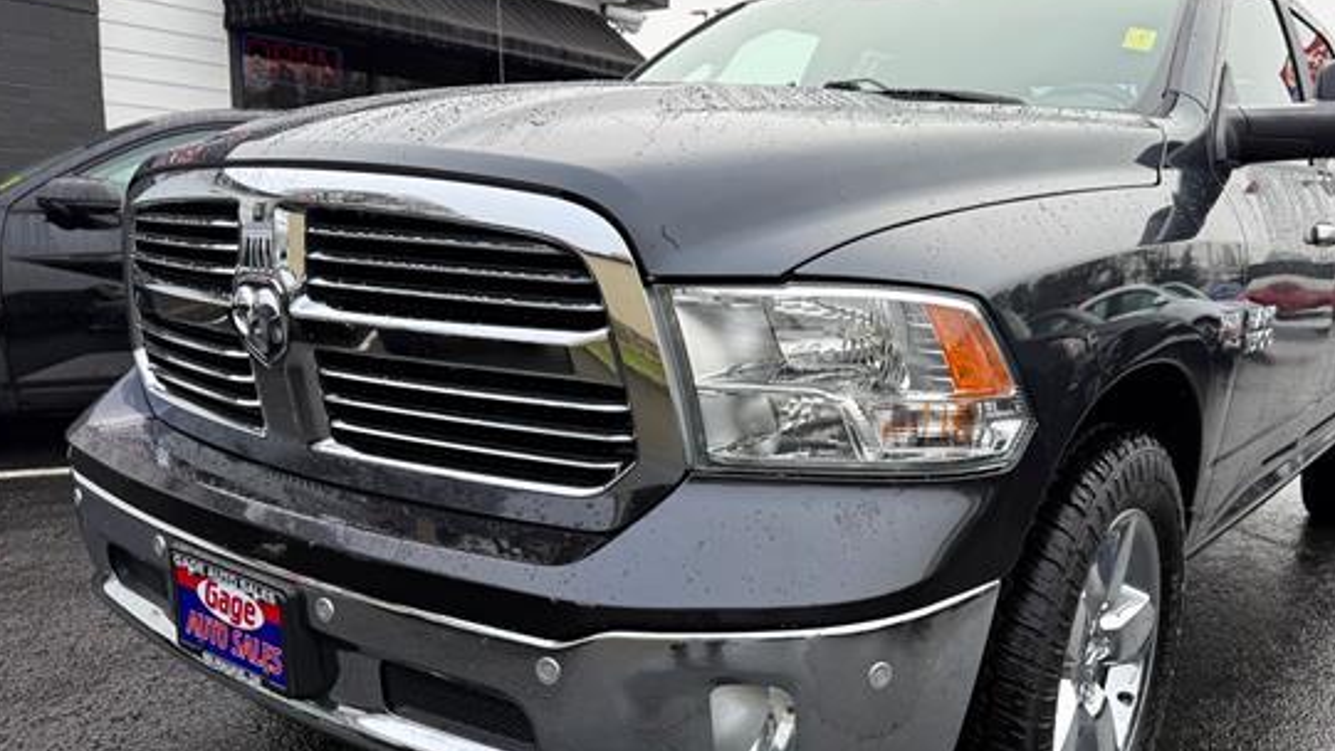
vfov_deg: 37.7
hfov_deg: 62.3
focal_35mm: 31
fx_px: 1098
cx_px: 761
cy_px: 442
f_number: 1.78
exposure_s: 1/543
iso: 80
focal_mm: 6.76
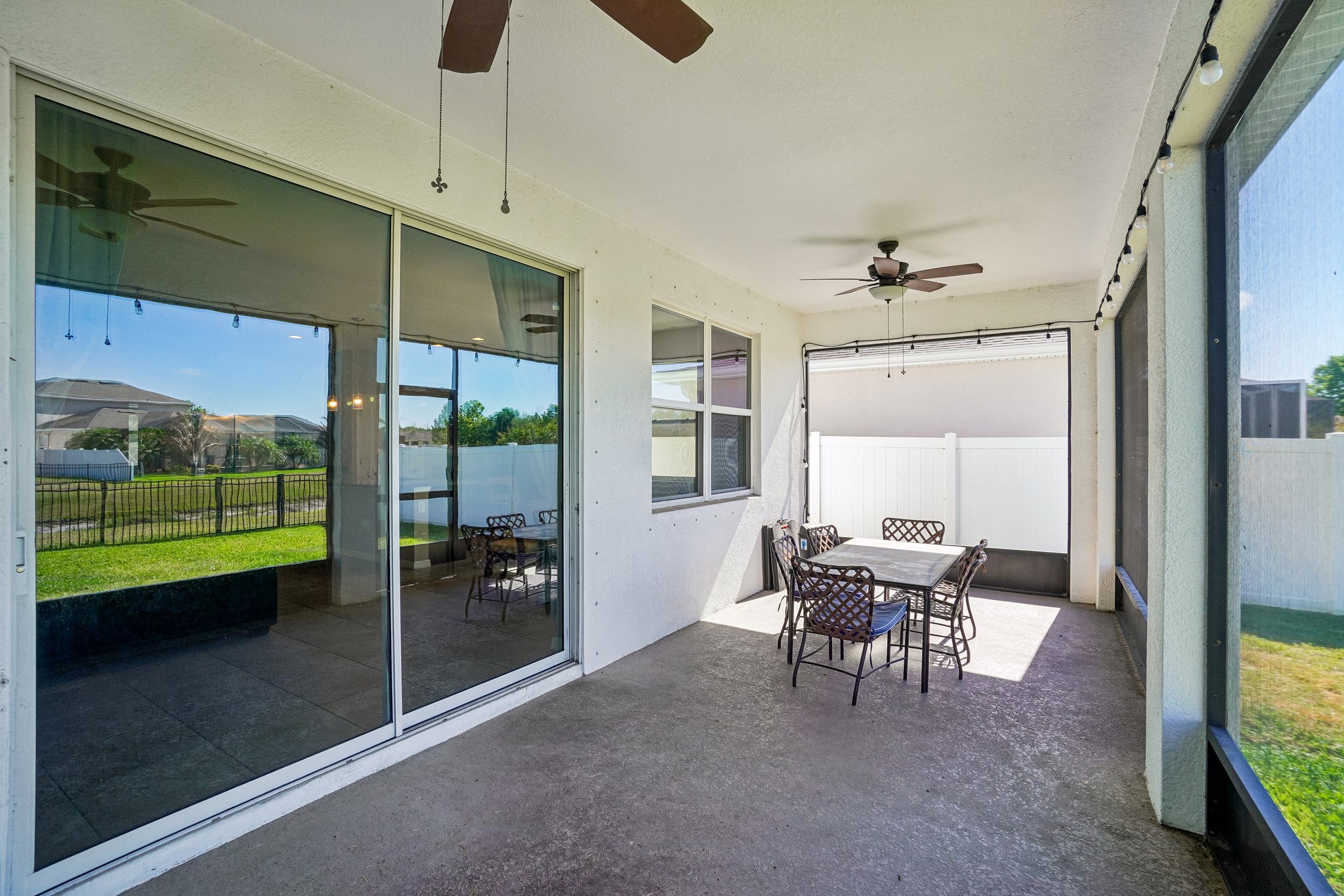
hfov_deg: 100.4
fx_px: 560
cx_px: 672
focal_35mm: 15
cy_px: 448
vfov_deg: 77.3
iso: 100
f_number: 8
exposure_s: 1/60
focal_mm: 10
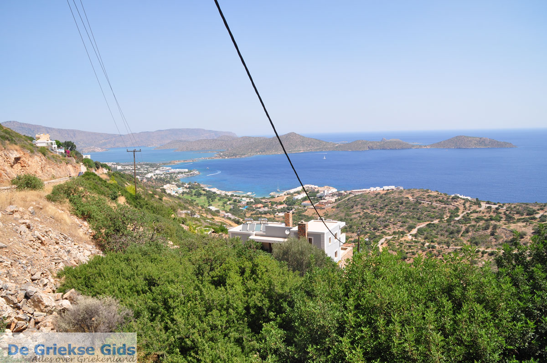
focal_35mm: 27
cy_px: 182
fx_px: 410
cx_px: 274
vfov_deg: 47.8
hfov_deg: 67.4
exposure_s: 1/320
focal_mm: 18
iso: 200
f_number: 10
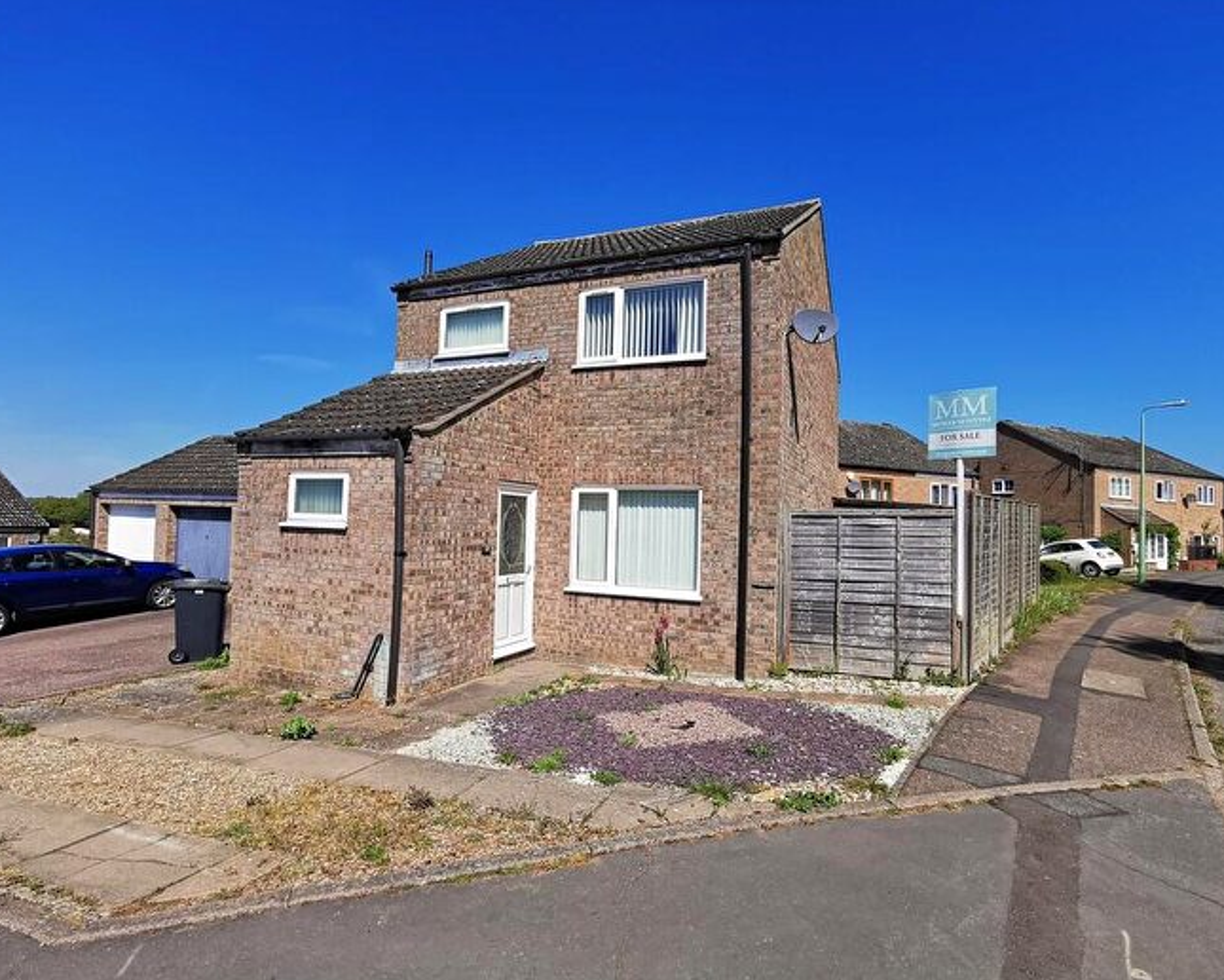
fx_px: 652
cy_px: 493
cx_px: 641
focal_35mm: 18
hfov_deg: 86.3
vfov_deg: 73.8
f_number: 2.2
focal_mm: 2.26
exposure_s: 1/1560
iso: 50
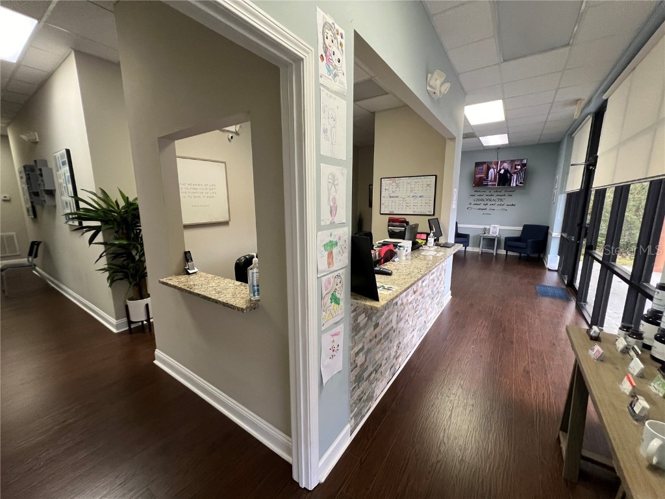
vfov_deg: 89.9
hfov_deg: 106.2
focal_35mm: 13
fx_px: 250
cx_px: 332
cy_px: 250
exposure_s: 1/120
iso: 200
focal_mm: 1.57
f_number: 1.8
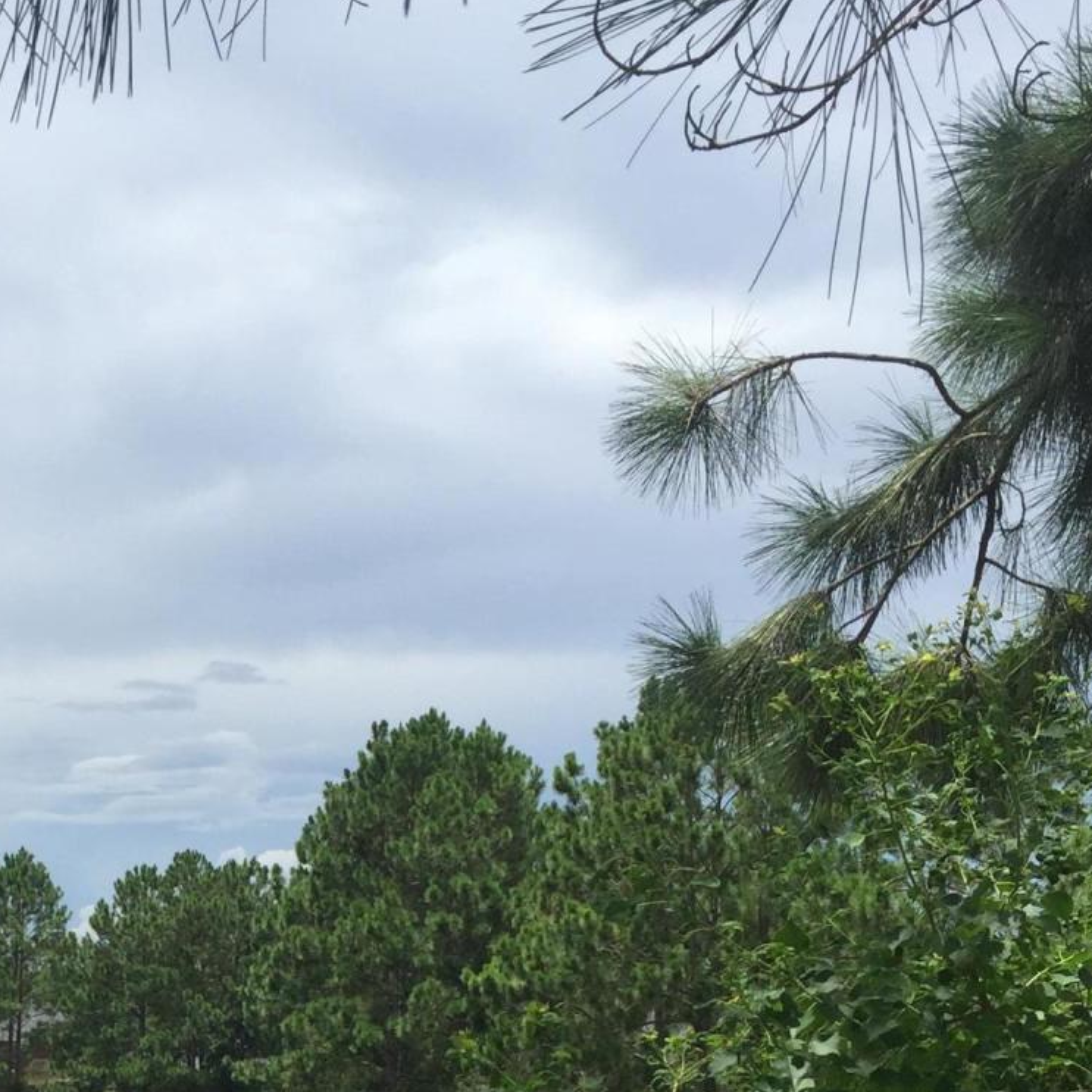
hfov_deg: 24.2
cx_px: 76
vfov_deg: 23.4
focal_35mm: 69
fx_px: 2463
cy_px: 1226
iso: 32
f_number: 2.2
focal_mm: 4.15
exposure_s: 1/1582
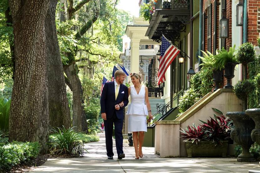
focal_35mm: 91
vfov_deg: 15.0
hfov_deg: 22.4
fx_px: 657
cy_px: 86
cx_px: 130
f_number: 3.5
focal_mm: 33.51
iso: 100
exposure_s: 1/100
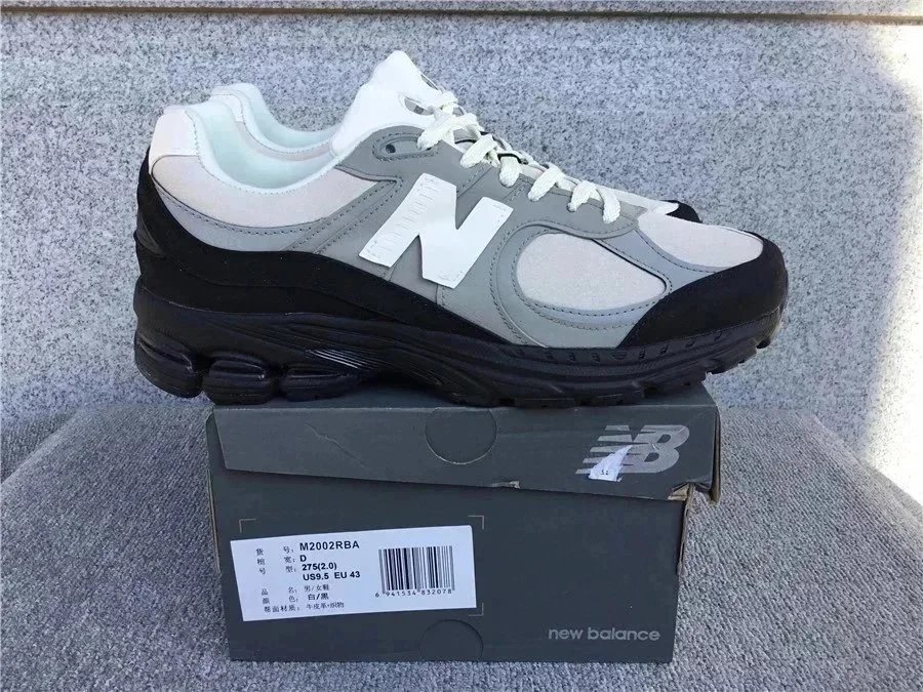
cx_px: 462
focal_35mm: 31
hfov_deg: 58.4
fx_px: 827
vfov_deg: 45.4
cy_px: 346
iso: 25
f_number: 2.4
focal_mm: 3.3
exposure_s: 1/399
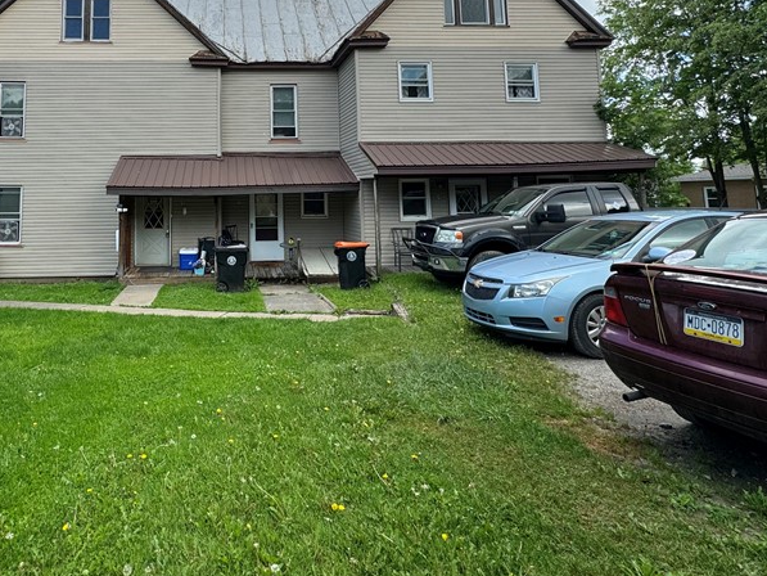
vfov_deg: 54.0
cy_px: 139
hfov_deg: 69.1
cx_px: 243
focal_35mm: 24
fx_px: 532
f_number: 2.2
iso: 40
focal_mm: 2.22
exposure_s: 1/537
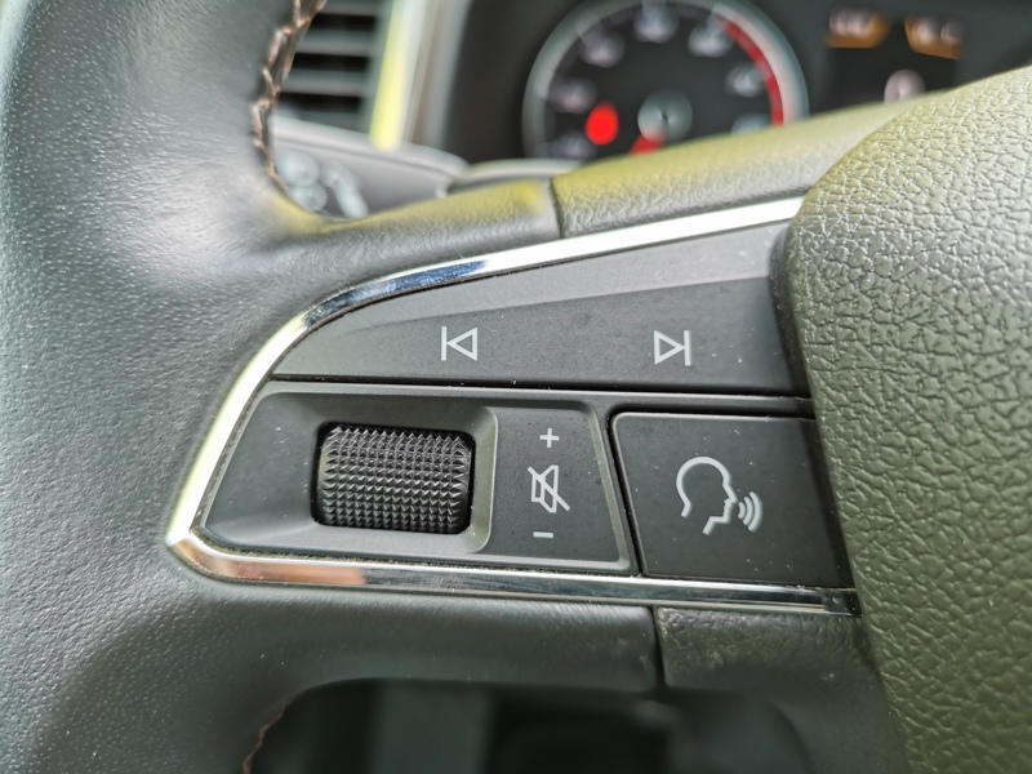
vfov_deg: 51.4
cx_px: 516
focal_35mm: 27
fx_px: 805
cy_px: 387
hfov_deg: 65.3
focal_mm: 5.58
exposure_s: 1/128
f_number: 1.8
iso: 50
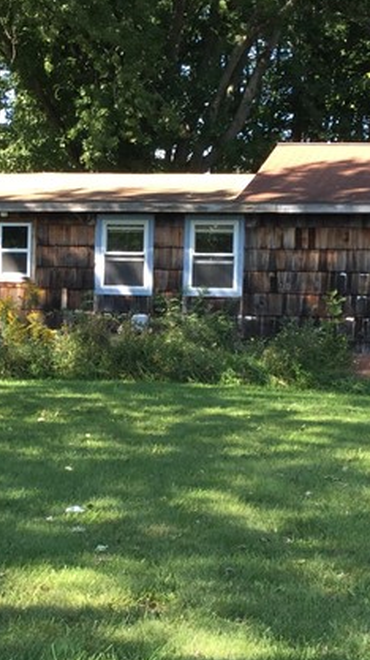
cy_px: 321
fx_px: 1450
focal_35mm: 83
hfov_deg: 14.4
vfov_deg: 25.6
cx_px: 68
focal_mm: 3.3
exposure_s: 1/124
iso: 25
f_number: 2.4
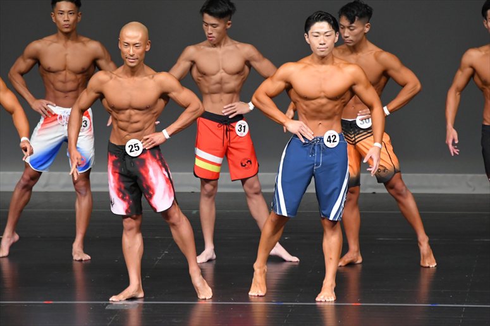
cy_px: 163
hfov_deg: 5.5
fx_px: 5102
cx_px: 245
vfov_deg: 3.7
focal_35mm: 375
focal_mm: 250
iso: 4000
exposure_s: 1/400
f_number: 5.6
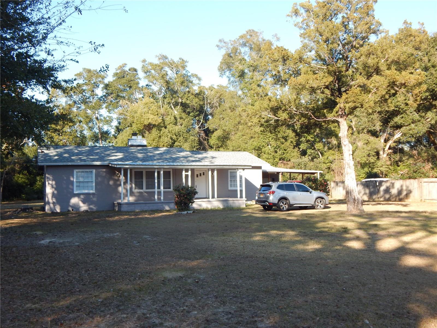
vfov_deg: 41.8
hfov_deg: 54.0
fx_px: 429
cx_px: 218
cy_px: 164
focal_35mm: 34
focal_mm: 6.1
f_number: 3.3
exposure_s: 1/320
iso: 125
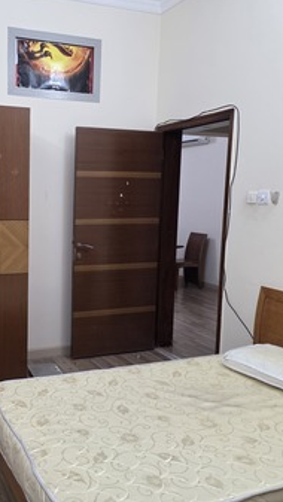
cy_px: 248
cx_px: 38
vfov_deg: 58.0
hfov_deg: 33.2
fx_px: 453
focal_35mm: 34
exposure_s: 1/100
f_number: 1.7
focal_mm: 6.3
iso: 640
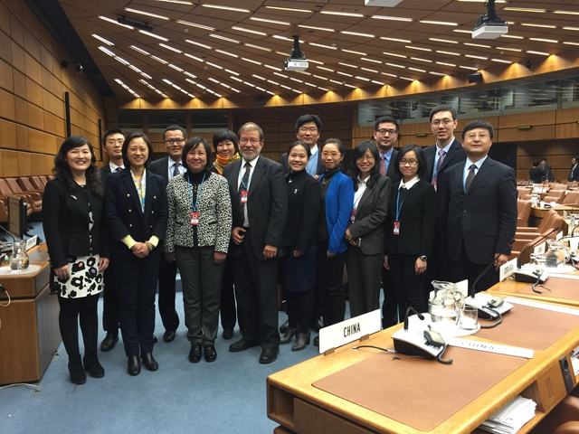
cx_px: 290
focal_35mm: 29
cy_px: 217
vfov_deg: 48.2
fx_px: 485
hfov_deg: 61.7
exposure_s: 1/17
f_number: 2.2
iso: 64
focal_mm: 4.15
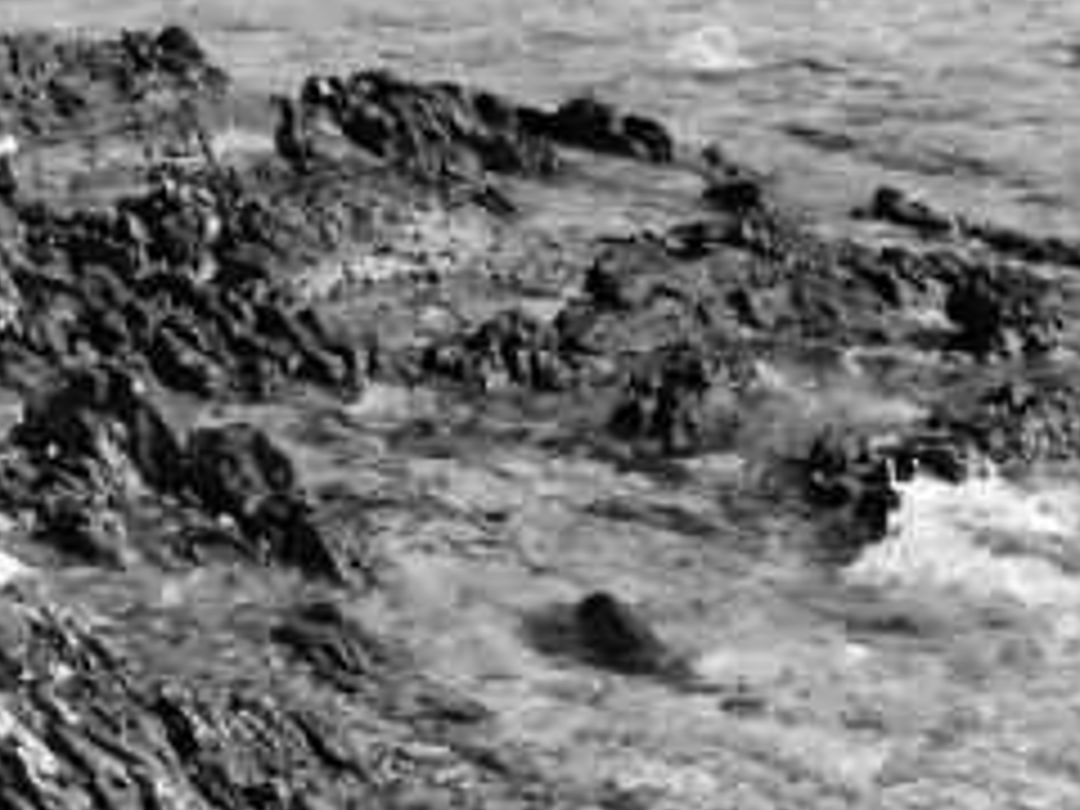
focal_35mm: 82
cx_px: 594
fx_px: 2558
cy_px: 711
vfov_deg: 17.7
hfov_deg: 23.8
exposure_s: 1/640
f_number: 4.1
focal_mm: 7.9
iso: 100
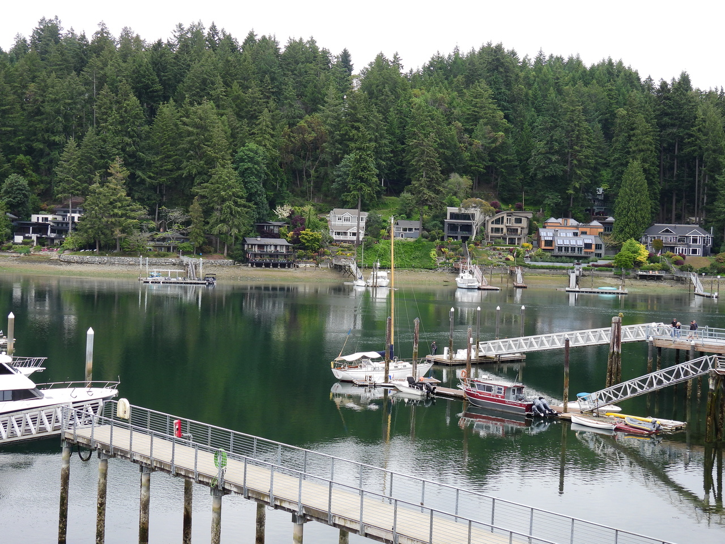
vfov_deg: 26.6
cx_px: 362
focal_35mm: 55
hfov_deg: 34.9
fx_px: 1152
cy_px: 272
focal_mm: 9.8
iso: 100
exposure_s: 1/160
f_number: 3.5
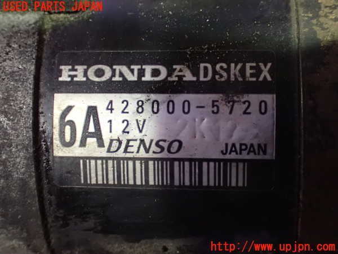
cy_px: 127
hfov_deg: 38.2
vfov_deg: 29.1
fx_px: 488
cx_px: 169
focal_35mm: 50
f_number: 3.2
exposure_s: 1/25
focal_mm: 9.01
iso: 1600
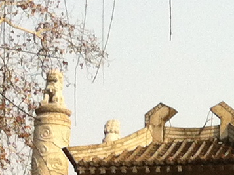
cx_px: 541
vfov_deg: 5.8
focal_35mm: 254
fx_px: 1715
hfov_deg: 7.4
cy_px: 79
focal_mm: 3.85
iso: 80
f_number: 2.8
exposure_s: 1/973
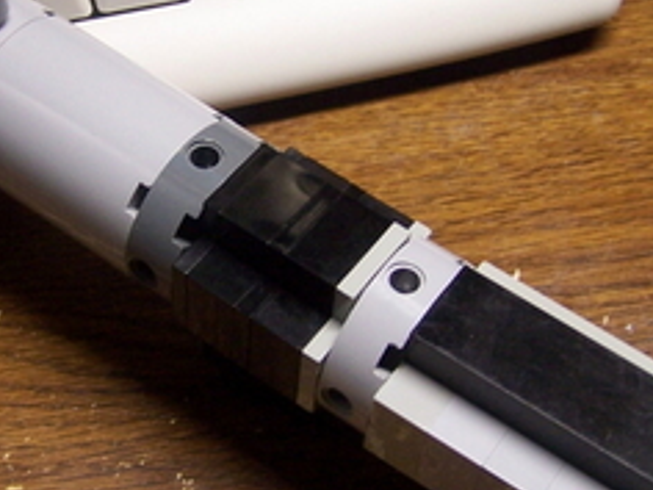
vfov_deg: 18.9
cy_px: 203
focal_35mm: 78
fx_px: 1471
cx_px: 232
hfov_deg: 24.9
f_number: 2.8
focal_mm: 6.3
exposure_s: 1/20
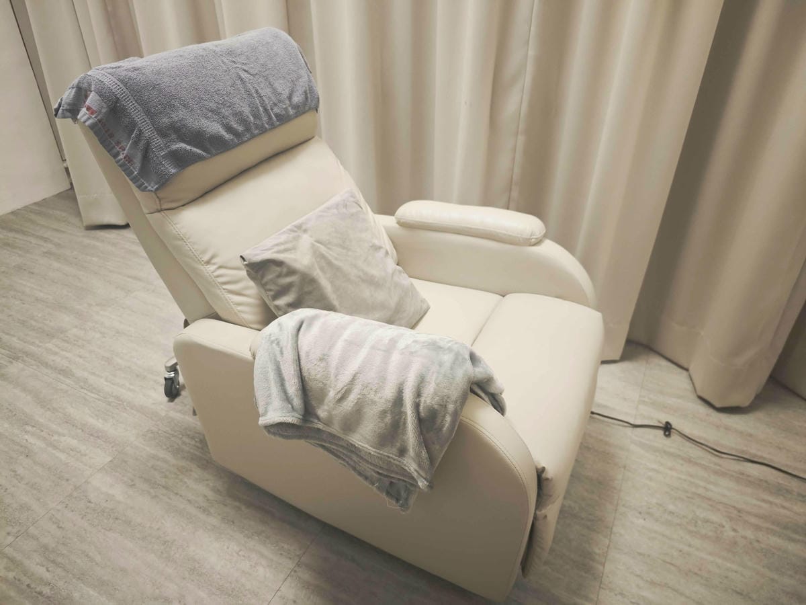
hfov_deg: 73.9
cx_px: 403
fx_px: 536
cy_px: 302
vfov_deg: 58.9
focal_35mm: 23
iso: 2000
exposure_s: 1/360
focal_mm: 8.72
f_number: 1.63
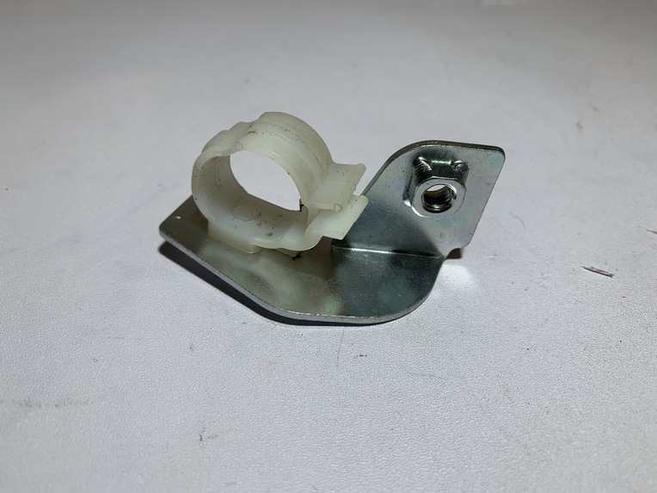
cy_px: 246
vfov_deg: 53.1
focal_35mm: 26
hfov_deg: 67.3
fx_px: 493
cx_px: 328
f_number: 1.8
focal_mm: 4.25
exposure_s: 1/167
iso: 25
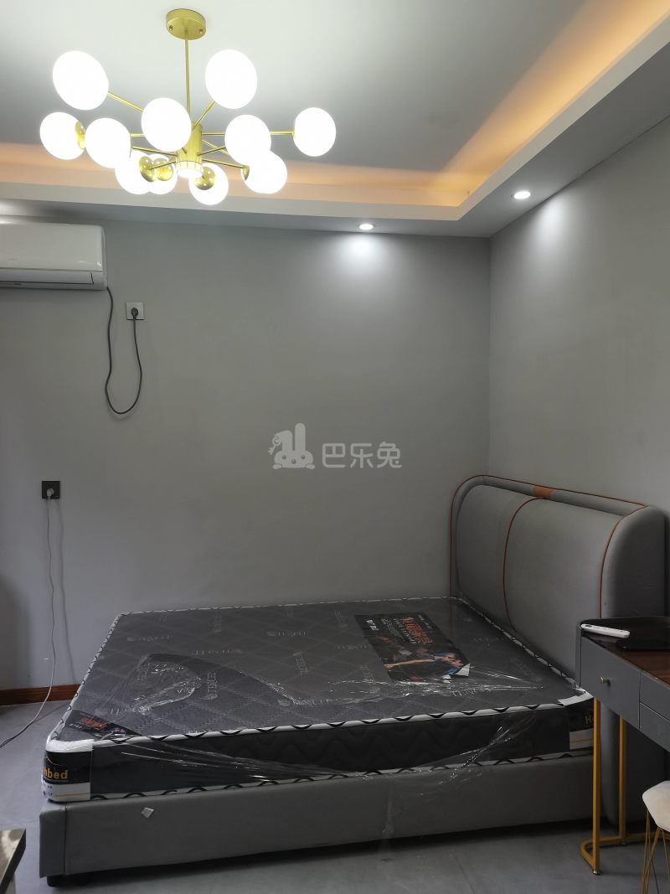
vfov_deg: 67.3
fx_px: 671
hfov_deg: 53.1
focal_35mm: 26
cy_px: 447
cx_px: 335
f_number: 1.8
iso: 125
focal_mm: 5.58
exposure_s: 1/50
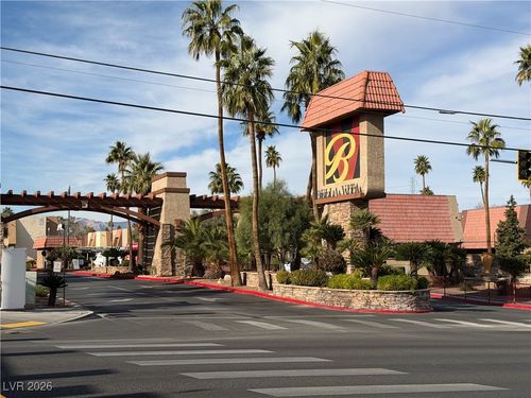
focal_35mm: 48
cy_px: 199
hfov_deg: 39.7
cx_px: 266
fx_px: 736
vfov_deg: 30.3
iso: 64
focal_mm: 6.76
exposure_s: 1/7143
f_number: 1.78
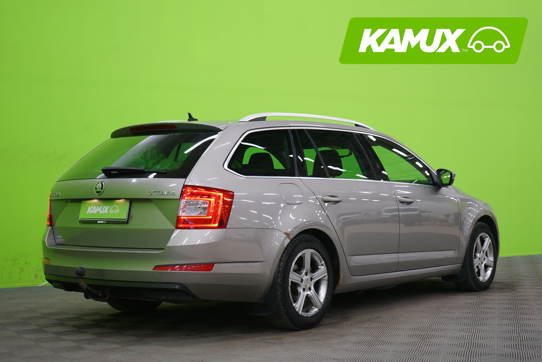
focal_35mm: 56
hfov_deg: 35.6
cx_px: 271
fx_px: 843
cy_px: 181
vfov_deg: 24.2
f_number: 5
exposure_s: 1/8
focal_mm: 56
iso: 400
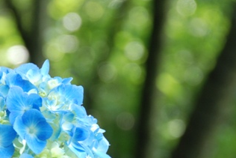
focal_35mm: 365
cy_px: 130
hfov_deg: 5.6
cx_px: 22
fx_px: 2394
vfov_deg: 3.8
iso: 400
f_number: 11
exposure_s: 1/15
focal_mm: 120
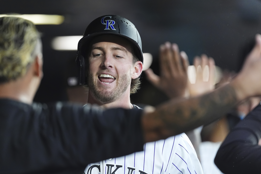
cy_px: 87
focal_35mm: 600
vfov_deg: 2.3
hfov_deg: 3.4
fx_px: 4350
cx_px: 130
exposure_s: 1/640
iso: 4000
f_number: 4
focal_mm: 600
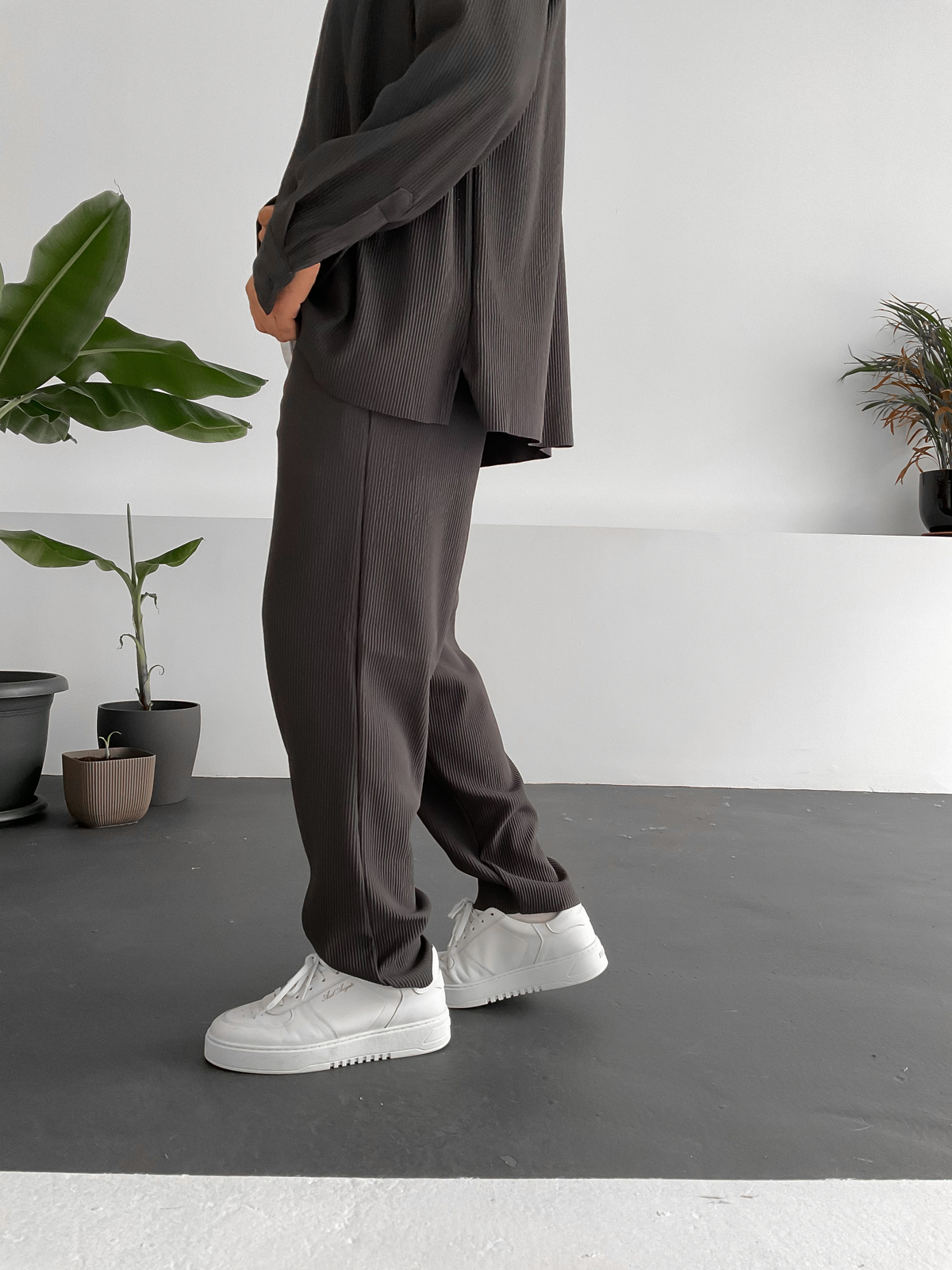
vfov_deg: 61.7
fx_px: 1063
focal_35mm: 29
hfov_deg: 48.2
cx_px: 476
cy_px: 635
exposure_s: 1/60
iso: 80
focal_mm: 3
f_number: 1.8
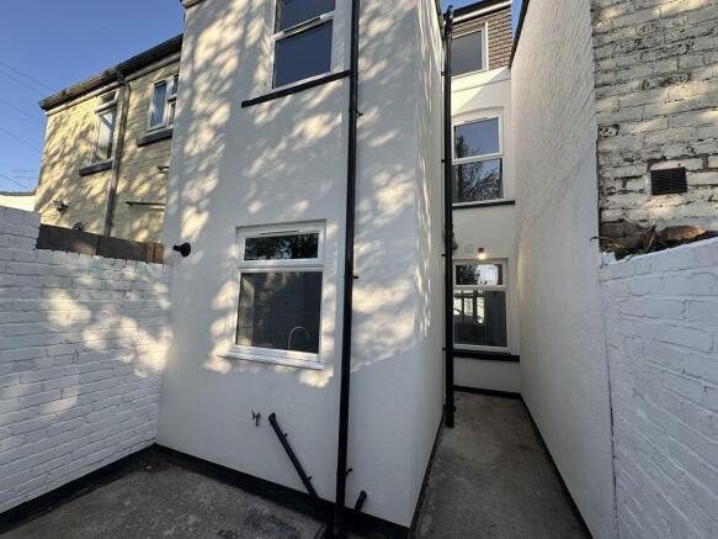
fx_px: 290
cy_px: 270
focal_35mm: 14
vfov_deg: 85.7
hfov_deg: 102.1
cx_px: 359
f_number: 2.2
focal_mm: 2.22
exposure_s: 1/525
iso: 40
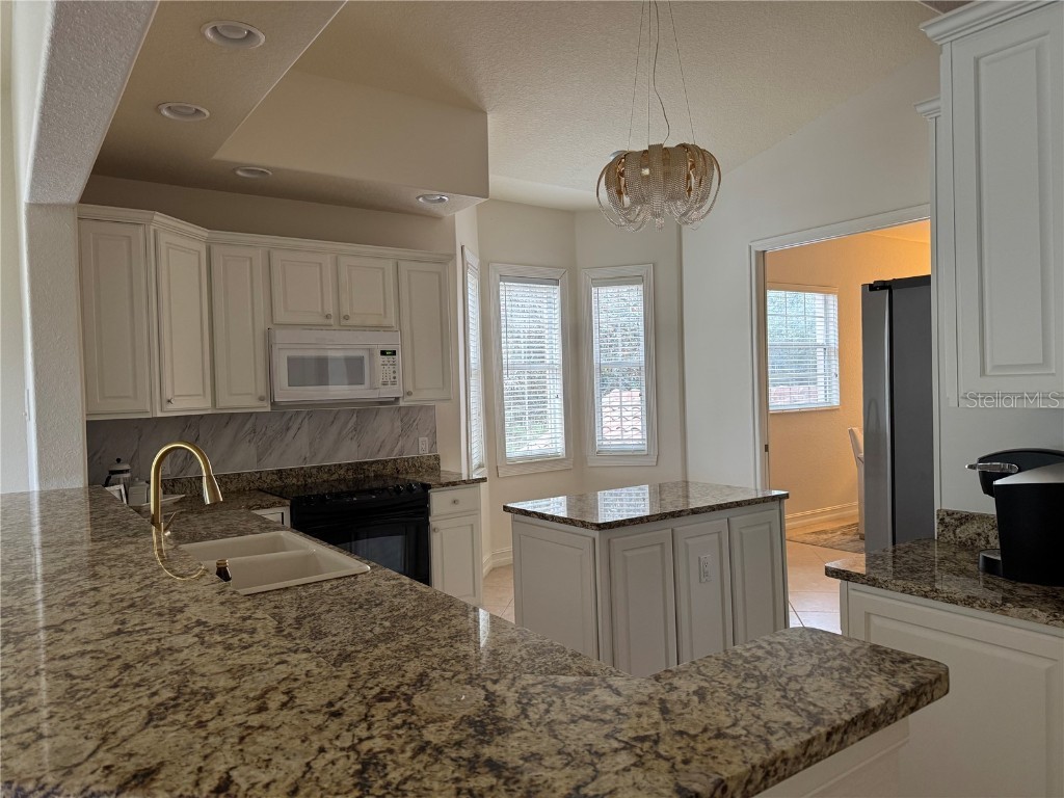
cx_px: 532
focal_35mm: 24
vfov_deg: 56.8
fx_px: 738
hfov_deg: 71.6
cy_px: 399
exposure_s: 1/60
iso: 320
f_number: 1.78
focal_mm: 6.76
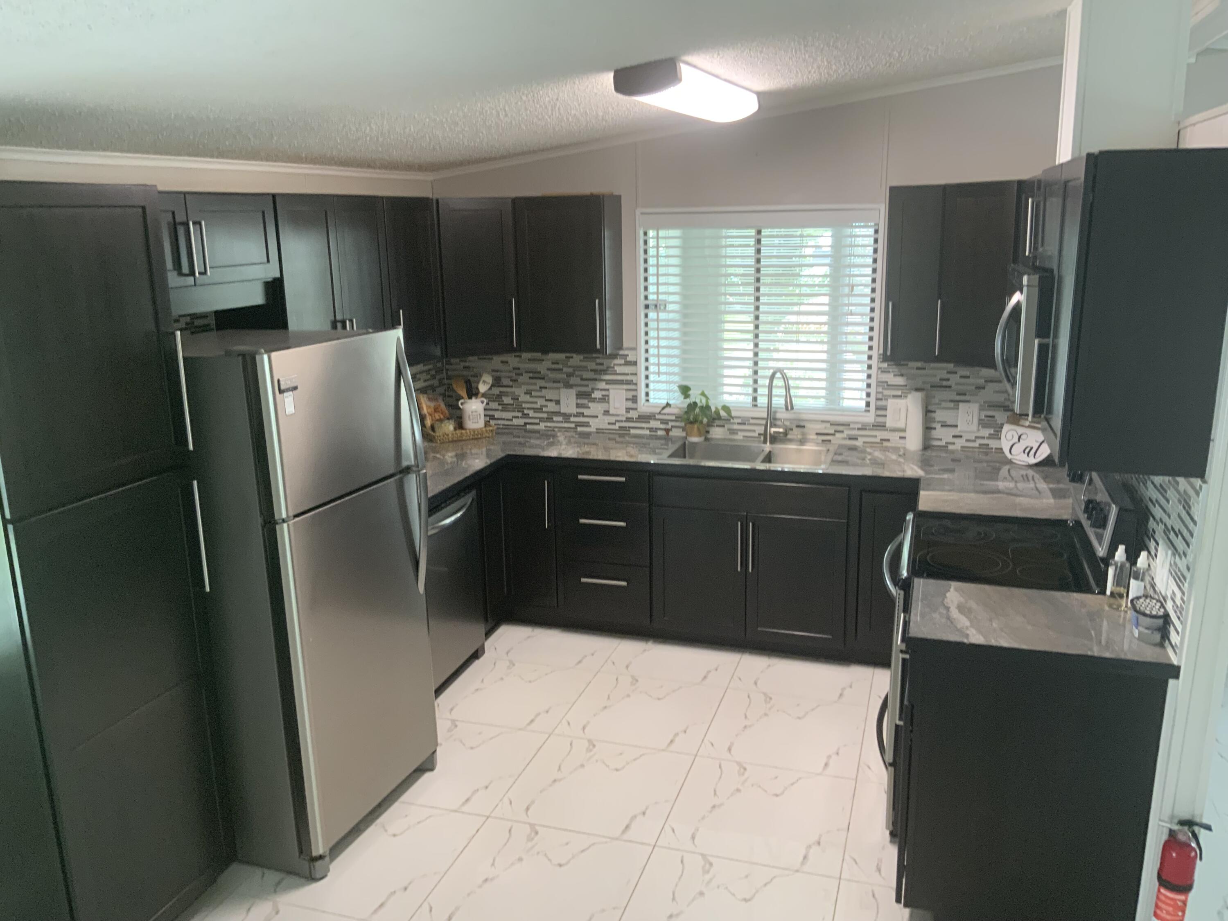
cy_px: 460
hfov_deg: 61.7
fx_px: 1029
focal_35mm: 29
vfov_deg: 48.2
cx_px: 614
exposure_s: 1/45
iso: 100
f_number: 1.8
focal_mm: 3
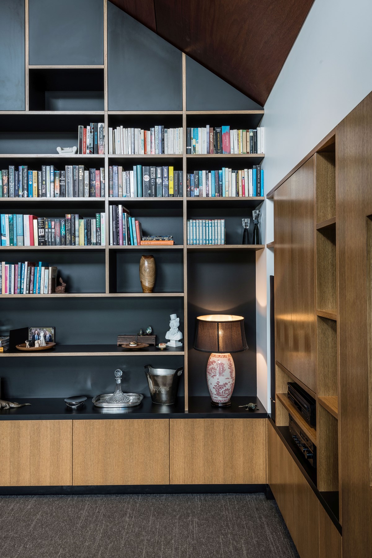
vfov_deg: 69.4
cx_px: 186
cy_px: 279
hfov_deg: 49.6
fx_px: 403
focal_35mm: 26
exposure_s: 1
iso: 100
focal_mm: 26
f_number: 14
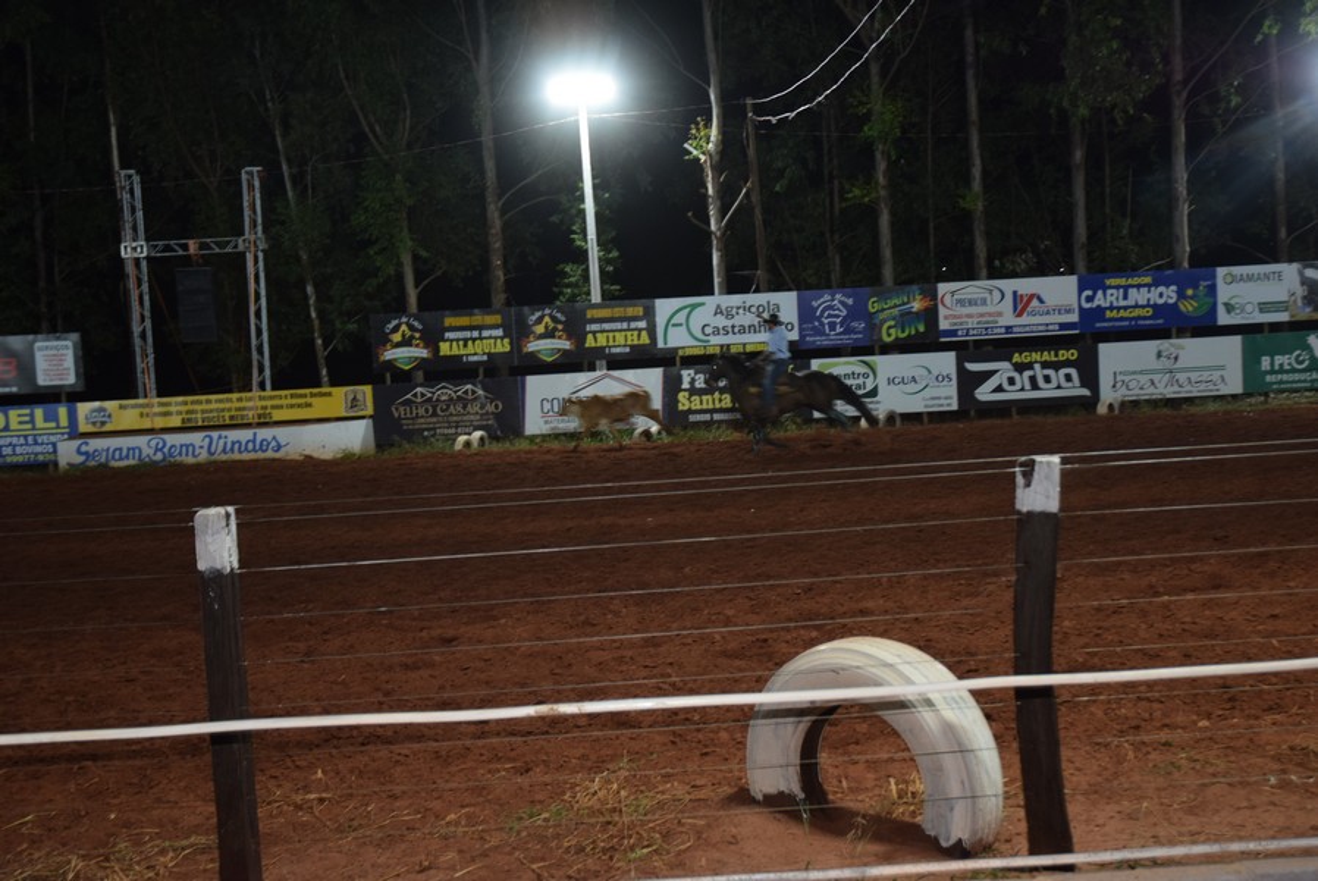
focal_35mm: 40
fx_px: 1484
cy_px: 440
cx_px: 659
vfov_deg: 33.1
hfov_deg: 47.9
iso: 1000
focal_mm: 27
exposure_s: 1/60
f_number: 3.8
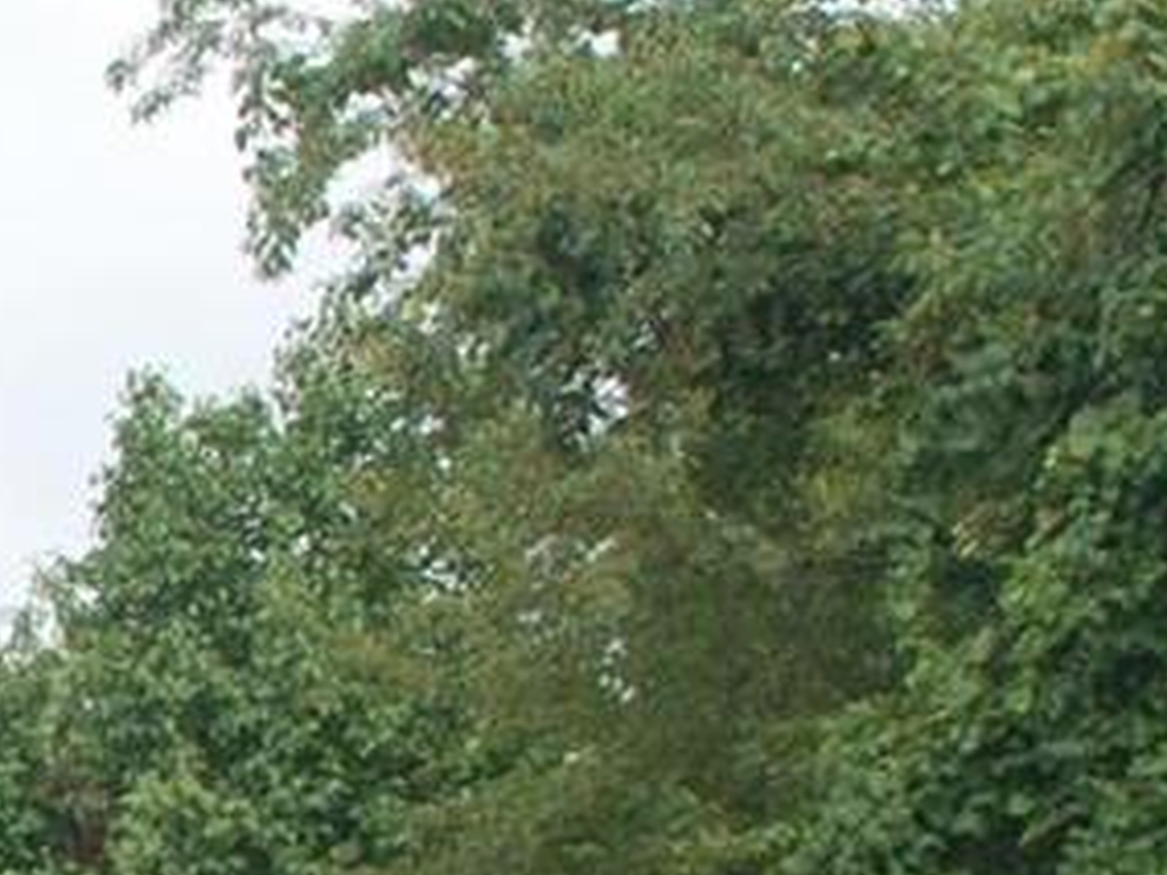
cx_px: -1015
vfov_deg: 7.4
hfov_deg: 9.6
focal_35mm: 195
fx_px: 6574
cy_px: 1598
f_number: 5
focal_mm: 24
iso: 100
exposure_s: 1/200
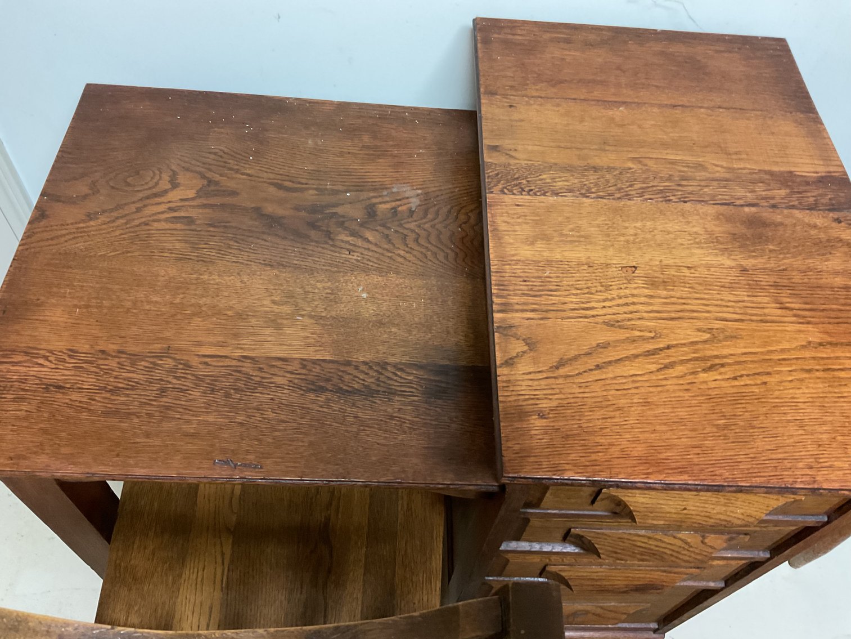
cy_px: 320
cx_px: 426
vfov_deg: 48.2
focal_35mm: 29
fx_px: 713
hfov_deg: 61.7
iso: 200
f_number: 1.8
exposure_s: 1/40
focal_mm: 3
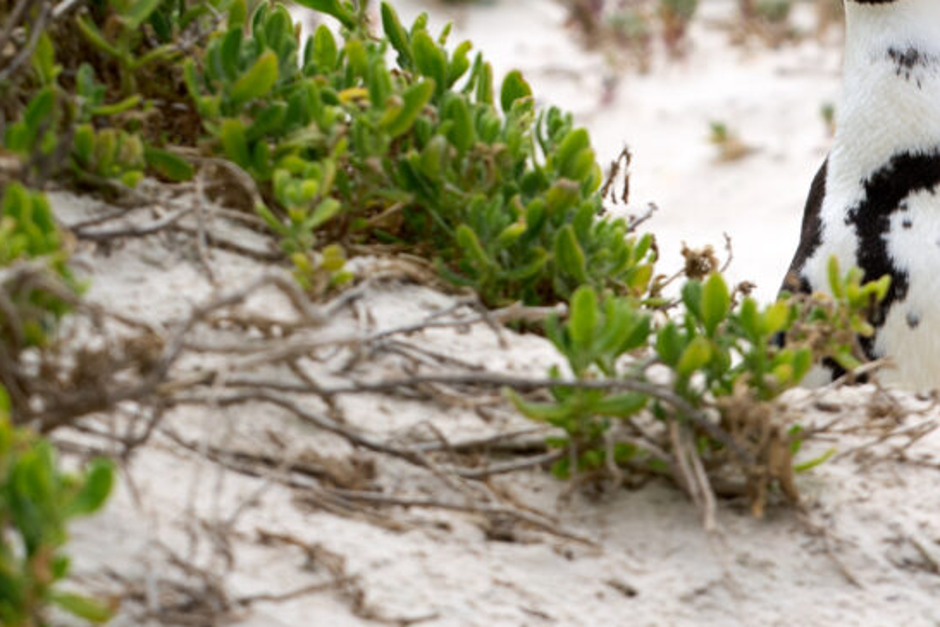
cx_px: 611
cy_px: 47
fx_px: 27394
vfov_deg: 1.3
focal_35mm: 1049
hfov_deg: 2.0
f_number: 6.3
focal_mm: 373.1
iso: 125
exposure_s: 1/500
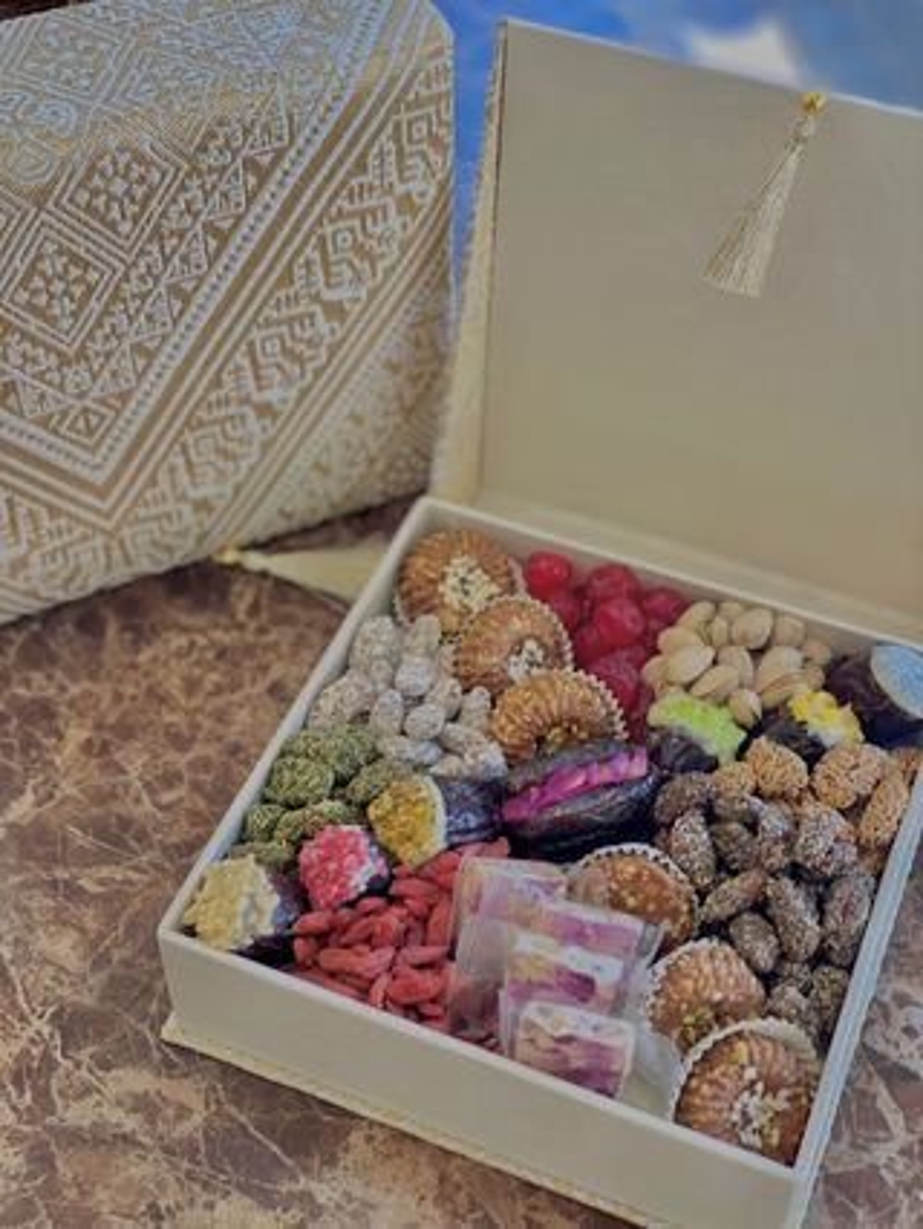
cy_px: 614
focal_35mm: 52
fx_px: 1847
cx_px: 462
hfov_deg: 28.1
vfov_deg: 36.8
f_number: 2
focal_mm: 6
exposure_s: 1/100
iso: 40
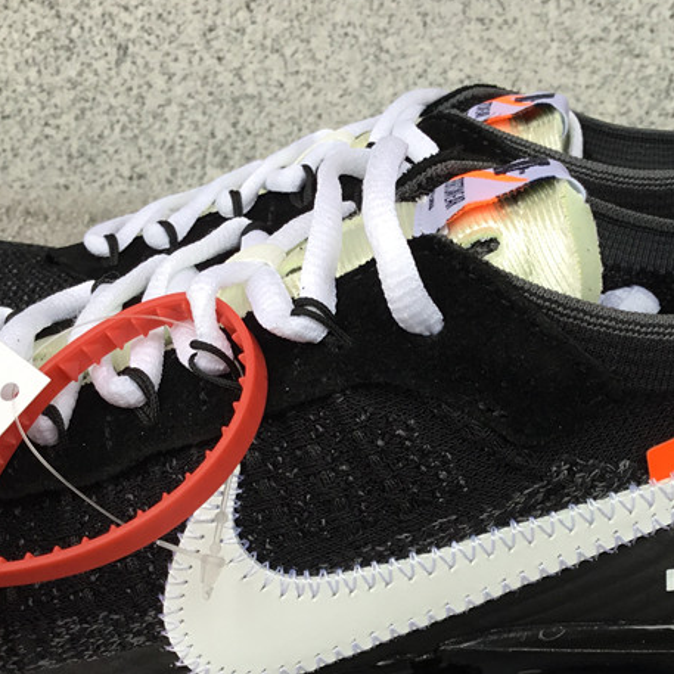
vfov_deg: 31.3
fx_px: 1190
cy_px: 465
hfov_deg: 31.4
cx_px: 447
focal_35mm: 54
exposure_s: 1/100
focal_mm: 3.3
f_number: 2.4
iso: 40
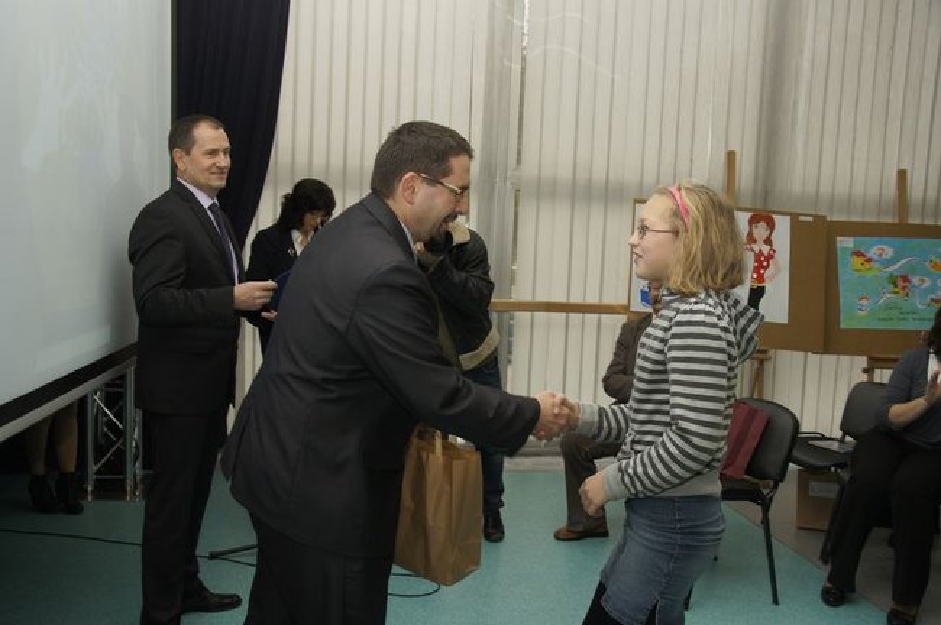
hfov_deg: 57.3
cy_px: 312
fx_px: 862
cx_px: 470
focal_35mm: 33
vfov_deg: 39.9
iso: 200
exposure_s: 1/80
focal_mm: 22
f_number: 5
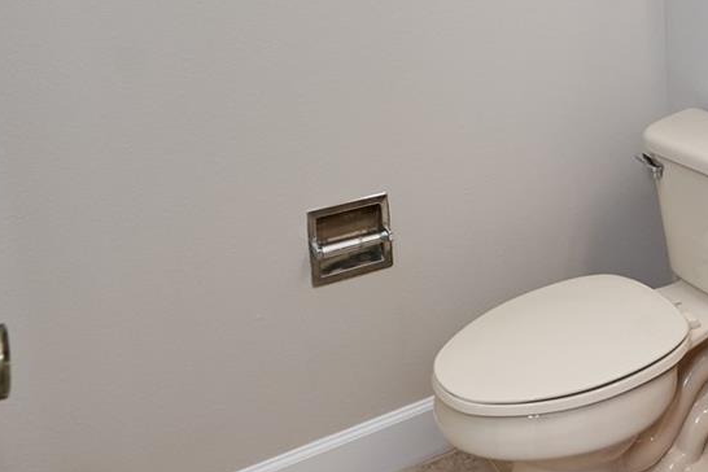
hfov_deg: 43.5
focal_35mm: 41
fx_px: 806
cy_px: -17
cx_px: 630
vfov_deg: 30.0
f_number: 5
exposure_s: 1/200
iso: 400
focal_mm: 14
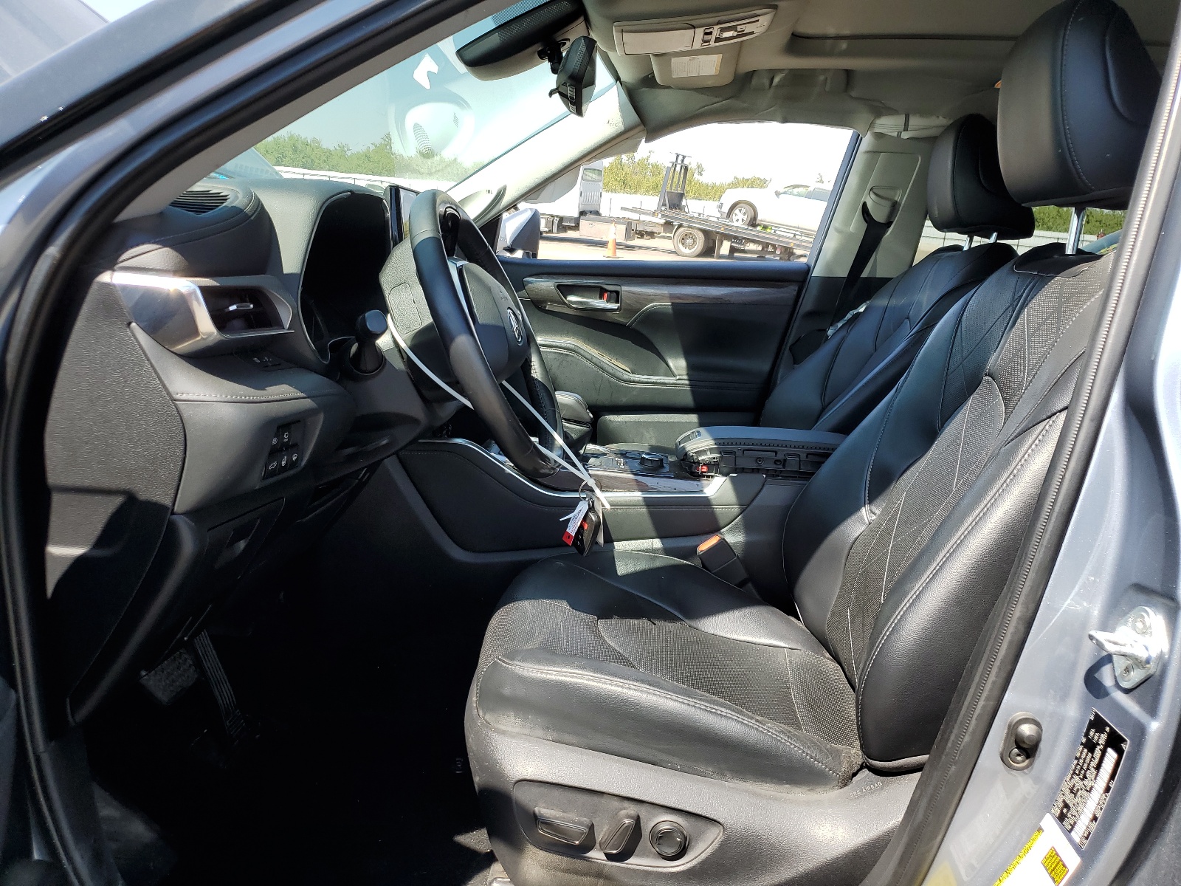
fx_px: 887
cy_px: 443
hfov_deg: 67.3
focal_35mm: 26
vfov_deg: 53.1
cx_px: 590
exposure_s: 1/909
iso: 50
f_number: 1.5
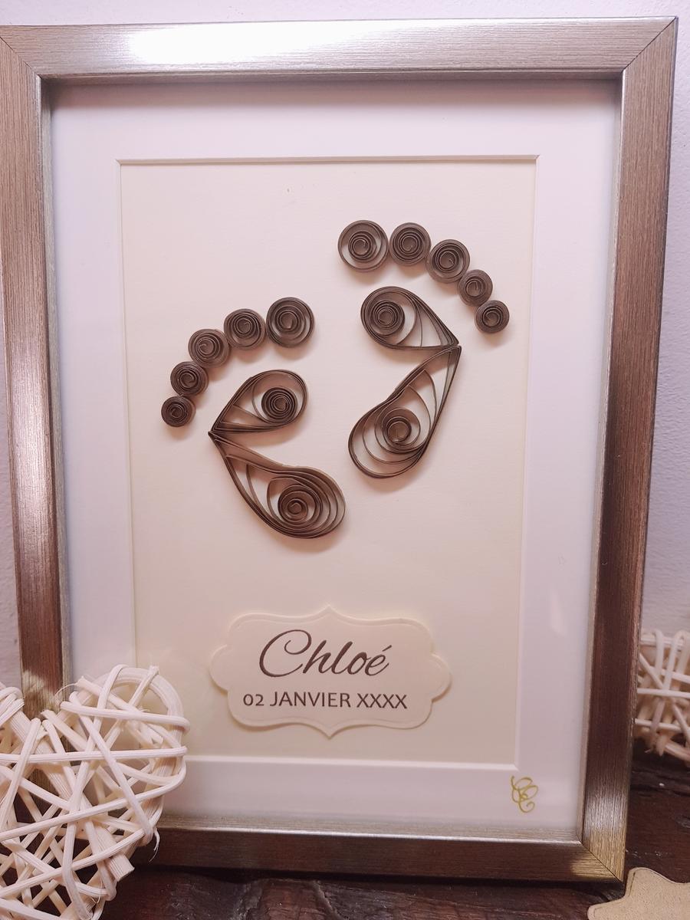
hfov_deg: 53.1
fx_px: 691
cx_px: 345
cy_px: 460
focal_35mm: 26
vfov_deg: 67.3
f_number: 1.7
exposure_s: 1/141
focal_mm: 4.2
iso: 40
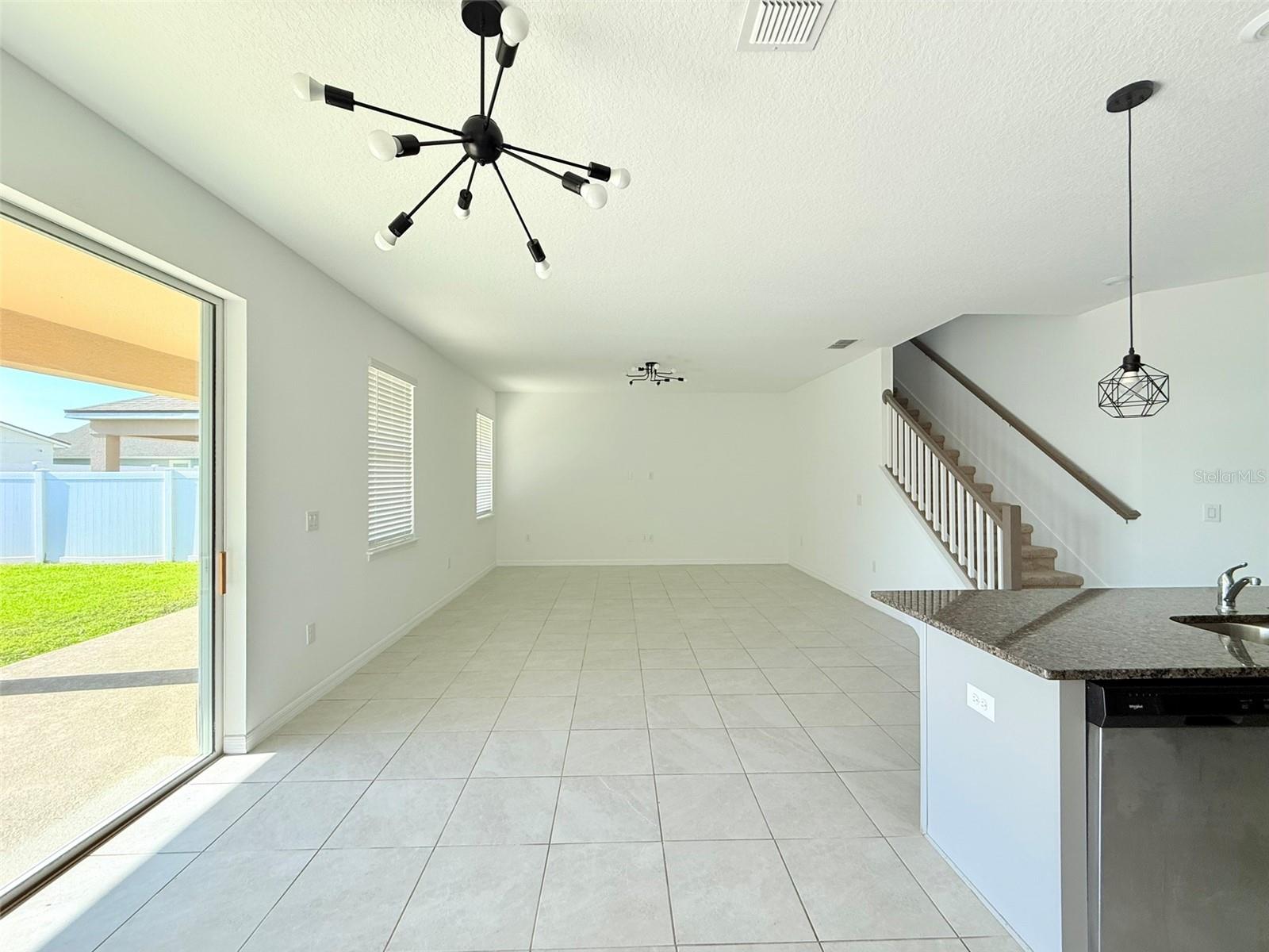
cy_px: 476
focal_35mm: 14
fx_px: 513
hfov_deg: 102.1
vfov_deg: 85.7
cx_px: 634
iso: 80
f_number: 2.2
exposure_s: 1/99
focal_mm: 2.22
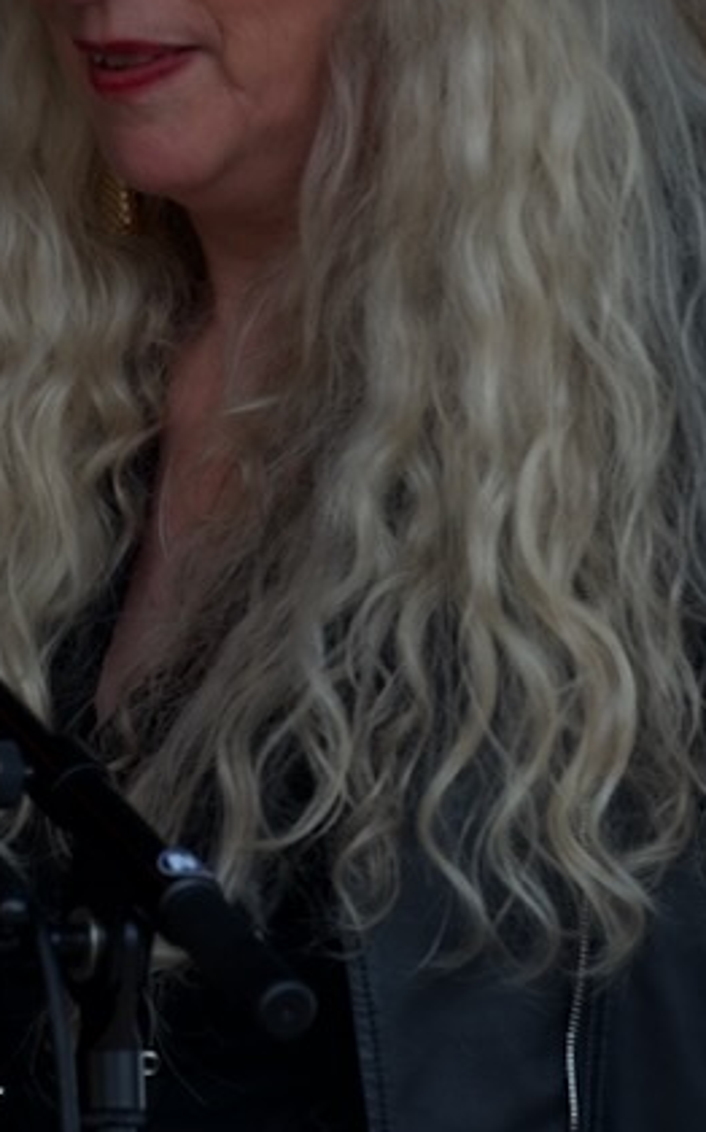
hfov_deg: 2.0
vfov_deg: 3.2
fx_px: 20500
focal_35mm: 665
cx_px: 275
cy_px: 191
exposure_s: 1/160
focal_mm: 78.39
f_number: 4
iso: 100
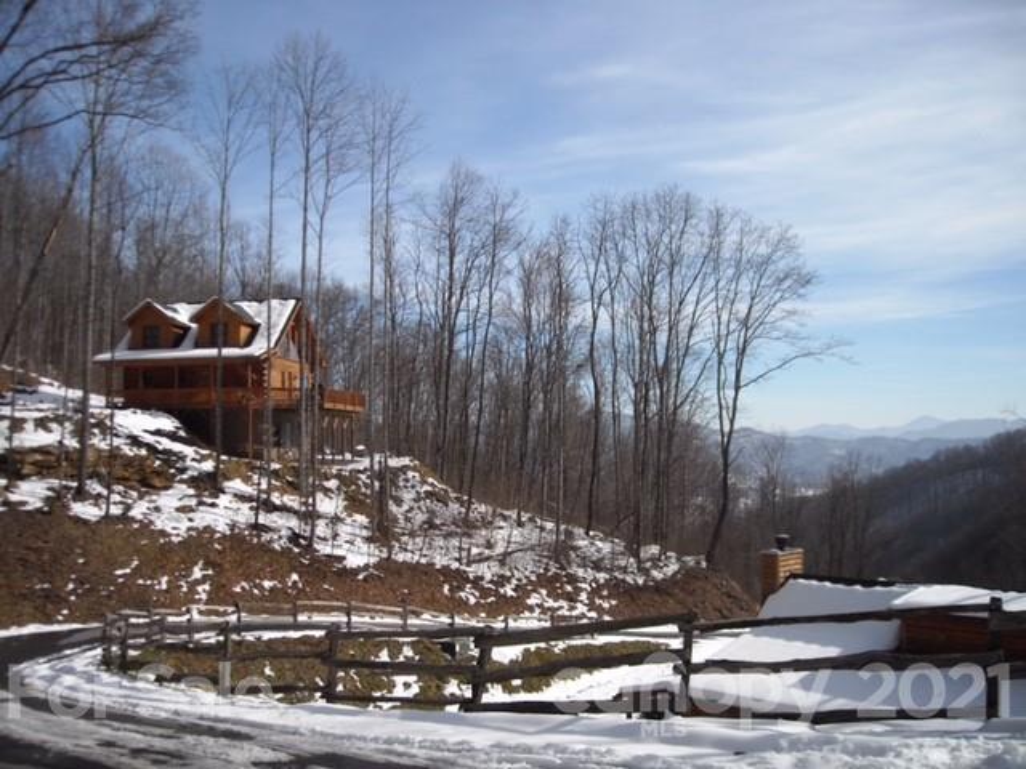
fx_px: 1037
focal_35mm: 35
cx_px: 513
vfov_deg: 40.7
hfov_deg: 52.6
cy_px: 384
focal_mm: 5.7
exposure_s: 1/419
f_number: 5.6
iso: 64
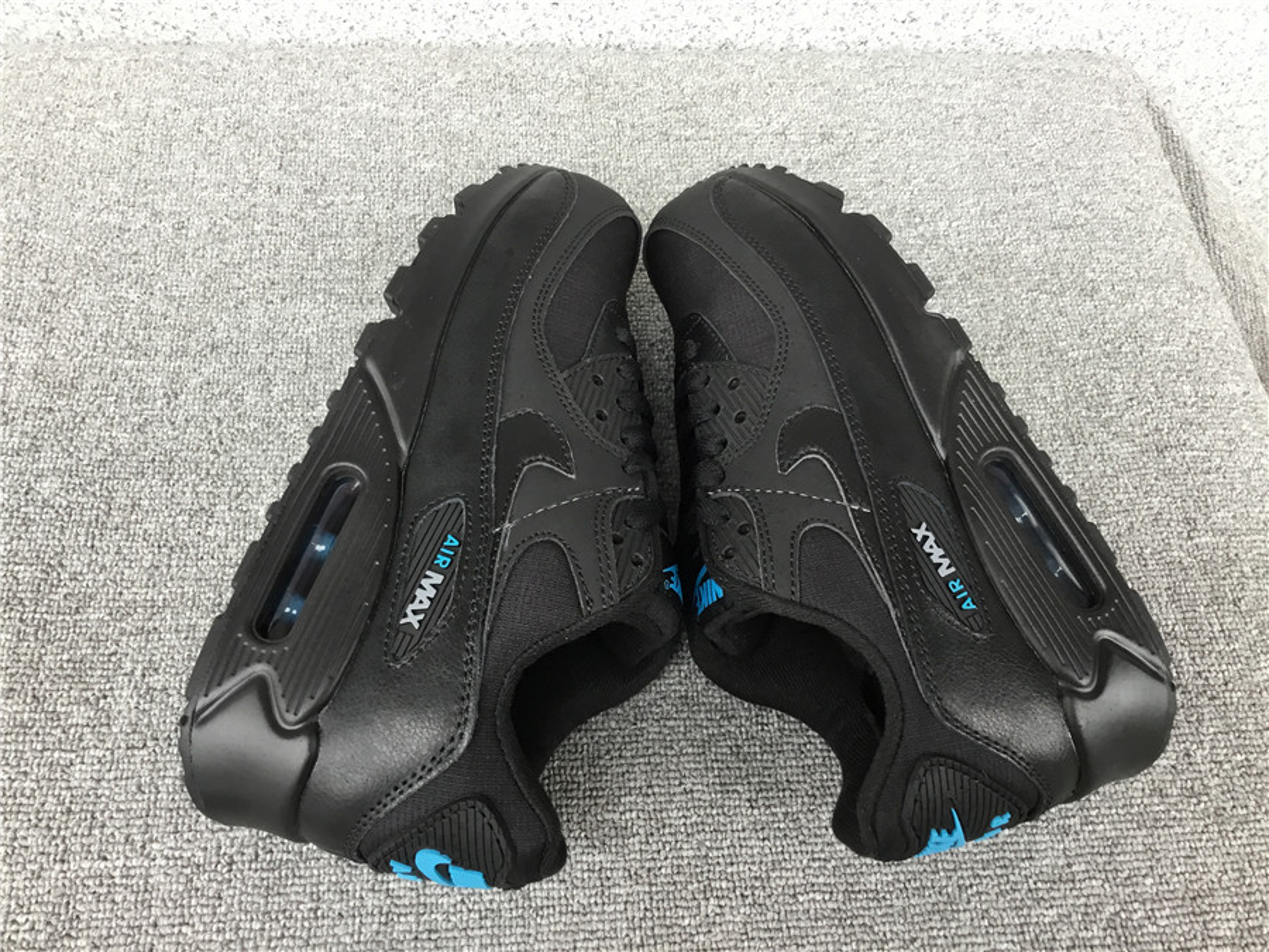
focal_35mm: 31
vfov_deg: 45.4
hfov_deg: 58.4
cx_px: 634
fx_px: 1136
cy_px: 476
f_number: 2.4
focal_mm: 3.3
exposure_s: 1/33
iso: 64
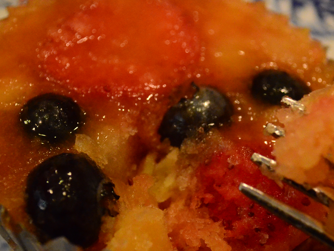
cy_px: 131
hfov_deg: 21.1
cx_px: 196
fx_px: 897
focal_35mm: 93
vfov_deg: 15.9
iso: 5000
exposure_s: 1/160
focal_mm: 32
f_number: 4.8
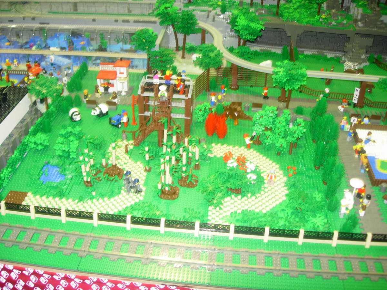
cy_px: 145
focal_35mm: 38
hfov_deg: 49.0
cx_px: 194
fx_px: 425
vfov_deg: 37.7
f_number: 2.8
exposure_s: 1/7.1
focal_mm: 7.8
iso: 79
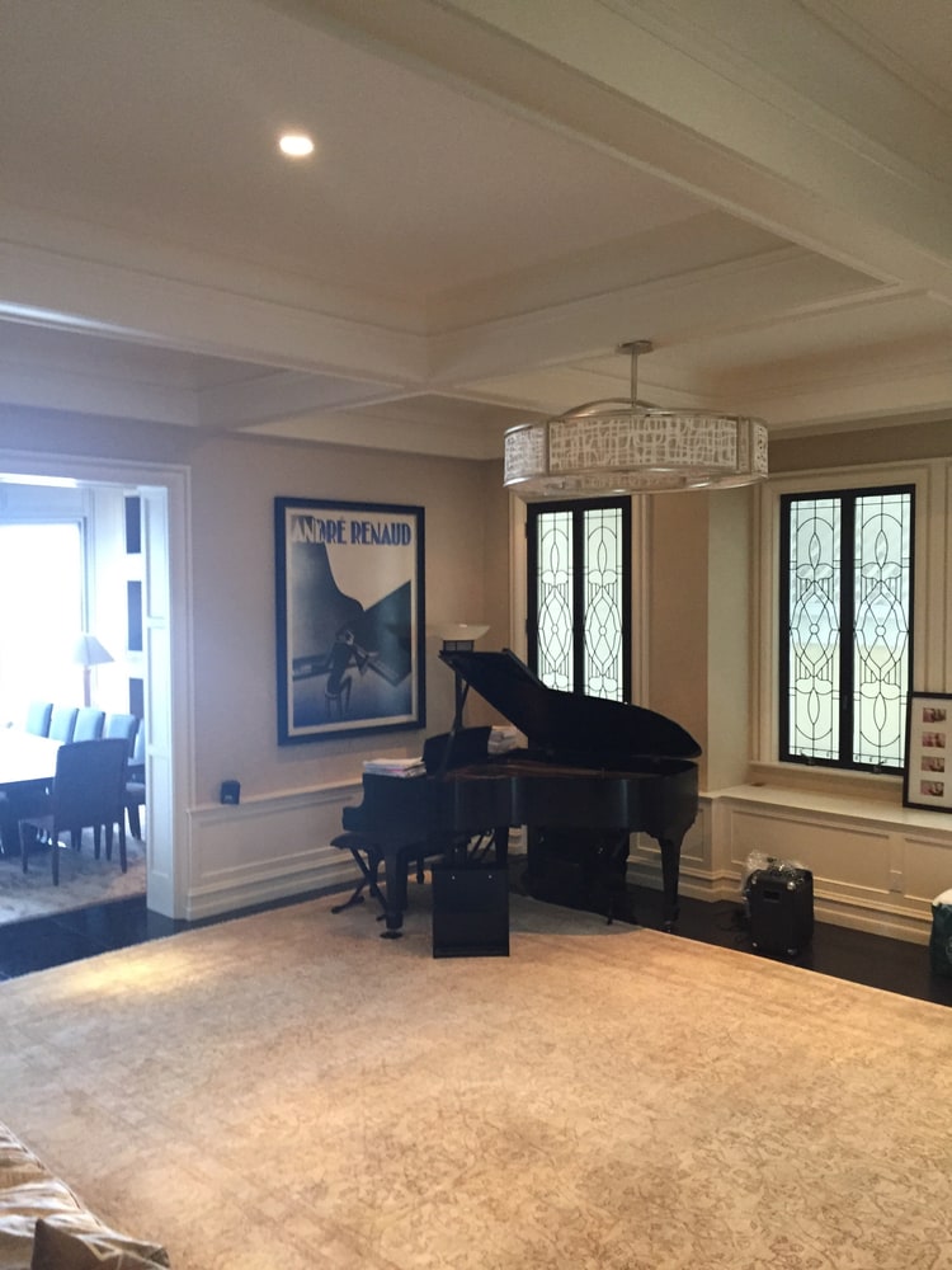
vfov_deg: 61.7
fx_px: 1063
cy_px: 635
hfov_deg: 48.2
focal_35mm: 29
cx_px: 476
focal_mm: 4.15
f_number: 2.2
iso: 250
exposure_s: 1/24
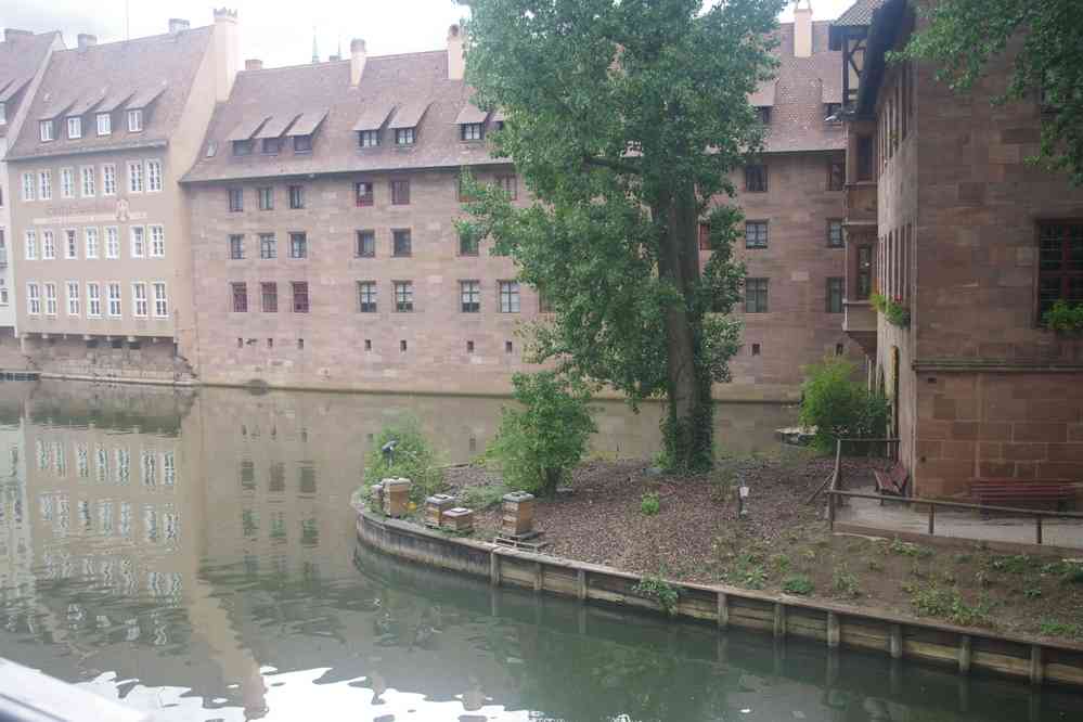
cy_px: 361
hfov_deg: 53.1
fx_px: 1083
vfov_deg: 36.9
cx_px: 542
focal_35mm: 36
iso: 200
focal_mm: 24
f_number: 5.6
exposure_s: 1/50
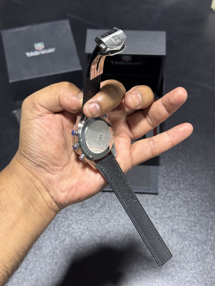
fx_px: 398
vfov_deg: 39.7
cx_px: 108
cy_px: 143
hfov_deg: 30.3
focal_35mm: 48
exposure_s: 1/50
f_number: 1.78
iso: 200
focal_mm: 6.76
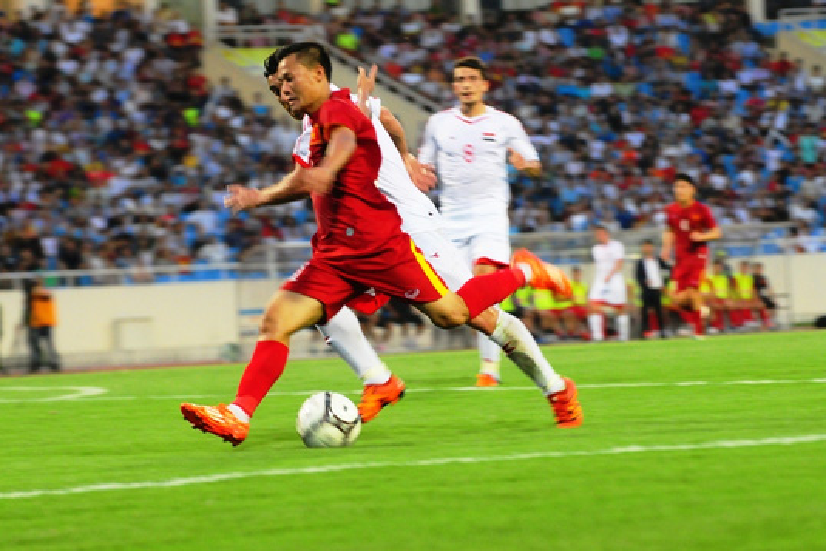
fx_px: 5898
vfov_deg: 5.4
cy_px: 276
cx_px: 415
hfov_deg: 8.0
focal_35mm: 257
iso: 1600
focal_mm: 170
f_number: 4
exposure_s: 1/200
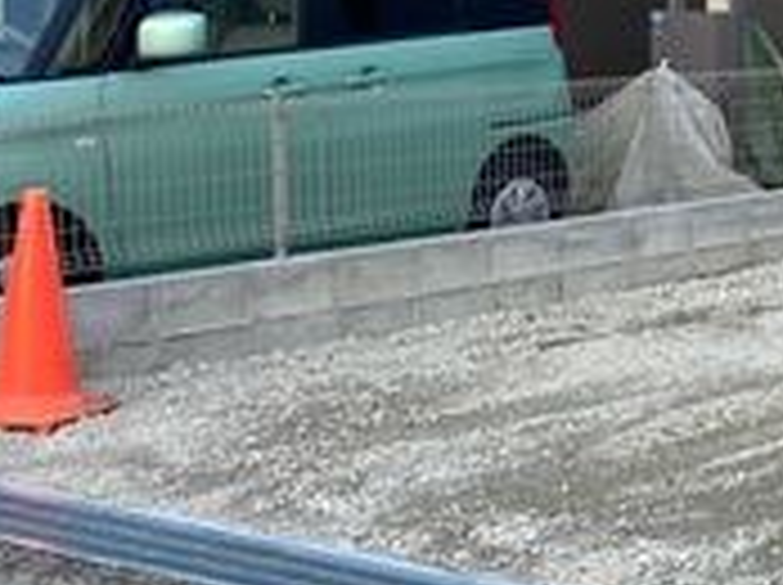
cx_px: 1197
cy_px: 104
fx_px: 2327
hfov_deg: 17.1
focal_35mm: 103
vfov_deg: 14.2
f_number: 1.8
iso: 32
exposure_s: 1/121
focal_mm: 3.99
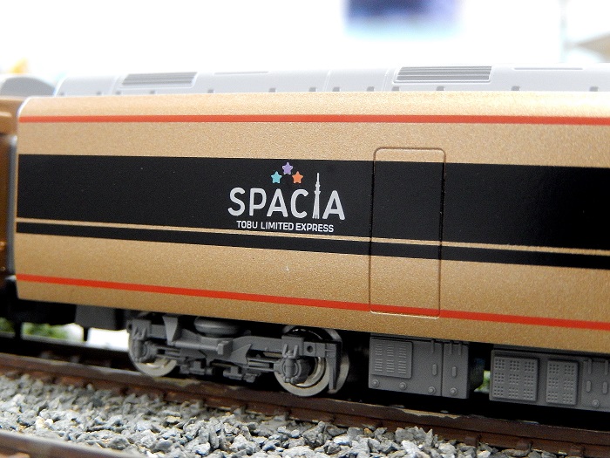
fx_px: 1022
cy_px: 229
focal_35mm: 58
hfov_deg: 33.2
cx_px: 305
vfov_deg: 25.2
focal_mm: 10.4
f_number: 4.6
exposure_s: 1/8
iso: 800
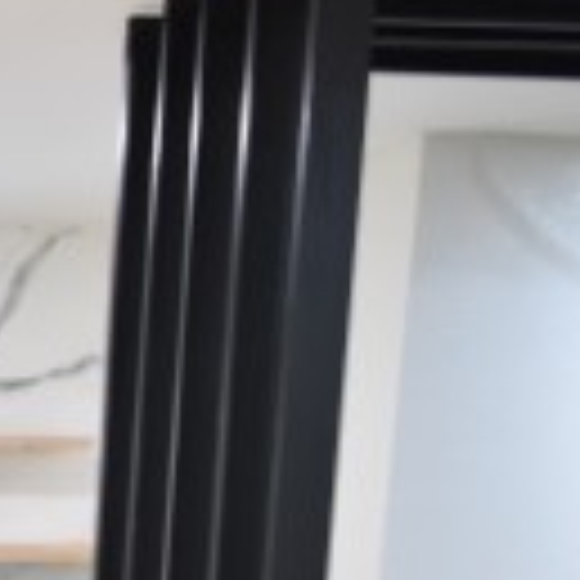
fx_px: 1346
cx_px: -567
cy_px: 656
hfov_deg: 17.6
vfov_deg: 22.7
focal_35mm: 71
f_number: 3.5
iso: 800
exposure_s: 1/45
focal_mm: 10
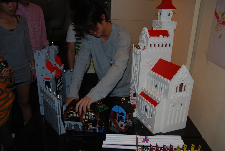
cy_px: 76
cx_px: 112
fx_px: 207
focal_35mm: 33
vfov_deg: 40.1
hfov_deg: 57.1
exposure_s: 1/60
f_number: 3.8
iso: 100
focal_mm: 22
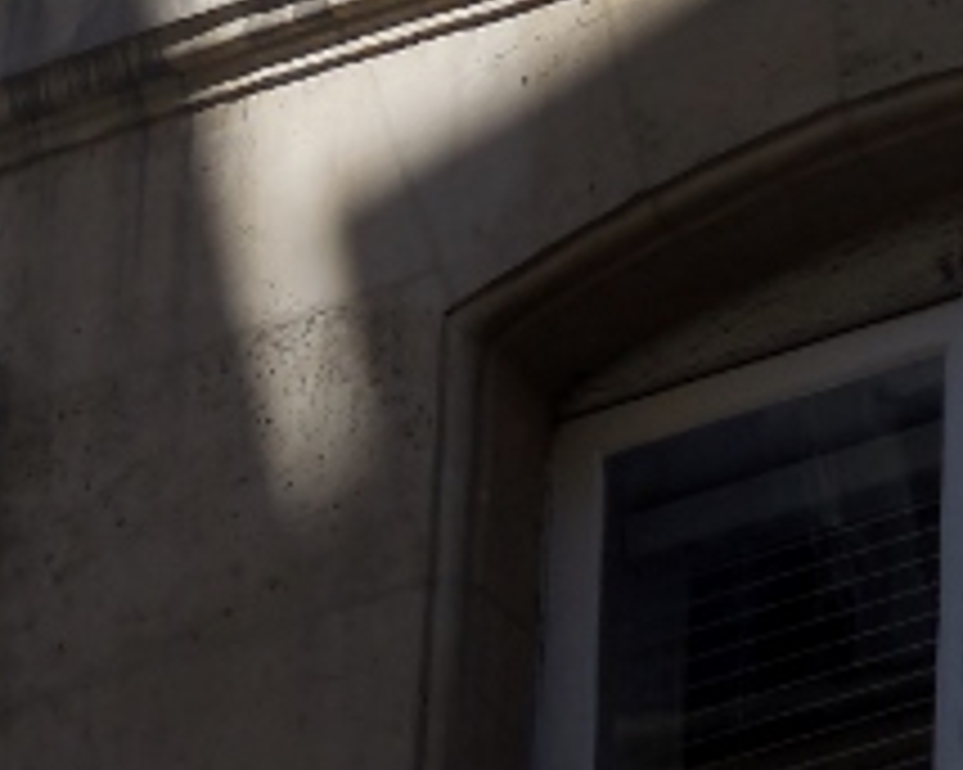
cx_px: -284
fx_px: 12392
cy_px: 297
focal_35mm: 435
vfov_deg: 3.6
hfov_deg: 4.4
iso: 125
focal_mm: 26.8
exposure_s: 1/640
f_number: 5.4
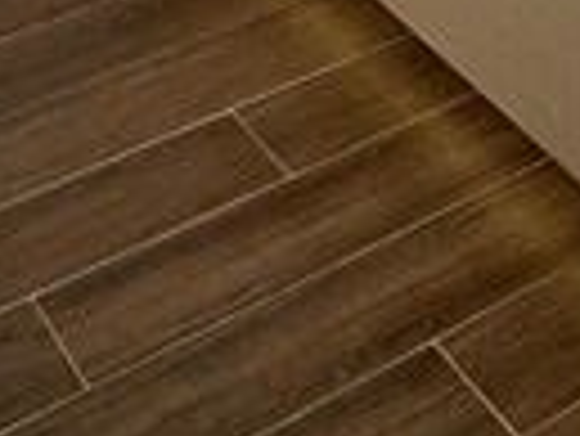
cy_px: -1056
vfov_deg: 9.1
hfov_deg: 17.2
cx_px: 629
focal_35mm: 111
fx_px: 1862
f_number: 2.2
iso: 40
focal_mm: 2.22
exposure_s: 1/109
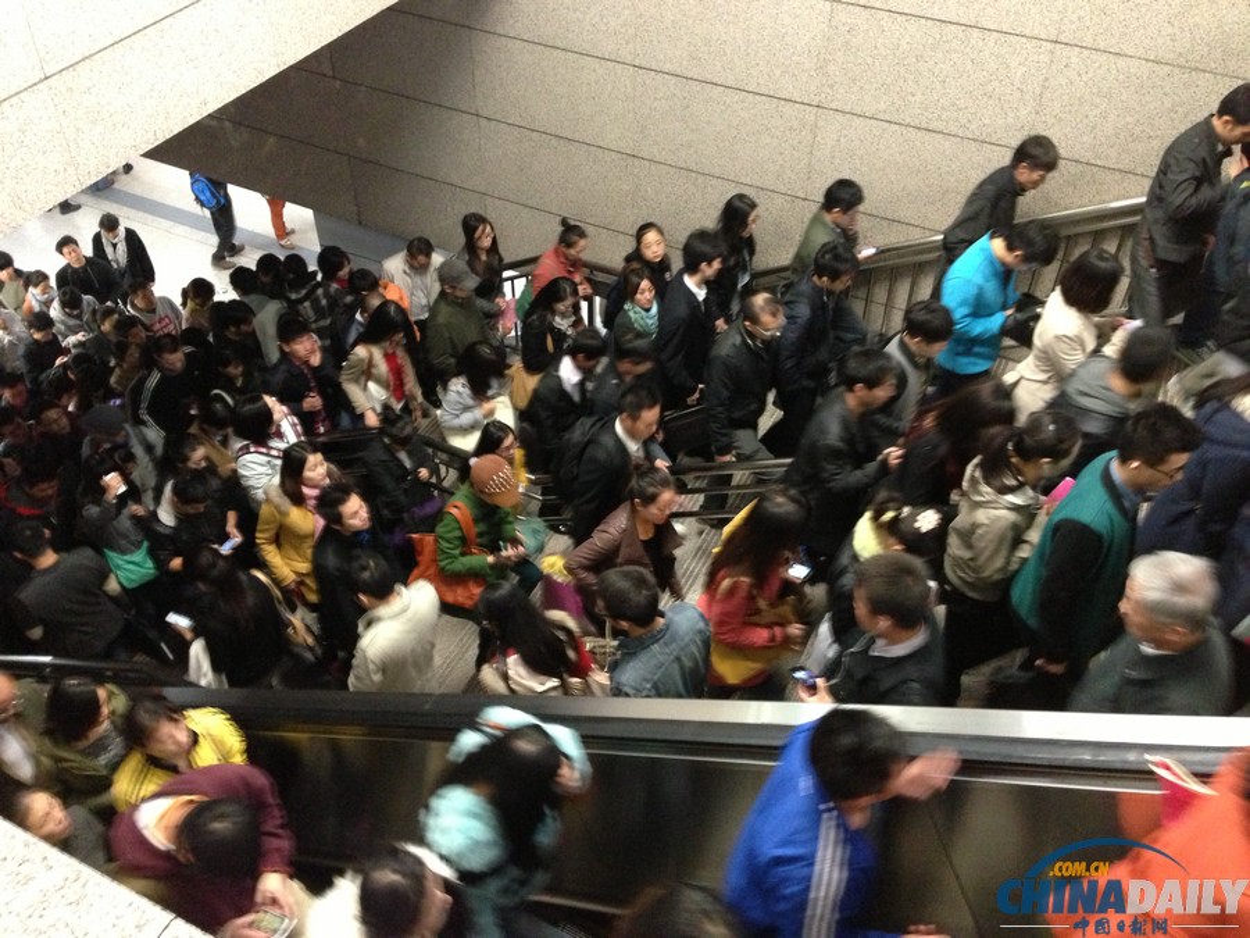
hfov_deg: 55.4
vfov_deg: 42.9
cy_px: 469
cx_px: 625
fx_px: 1192
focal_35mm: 33
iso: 640
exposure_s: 1/15
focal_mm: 4.13
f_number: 2.4
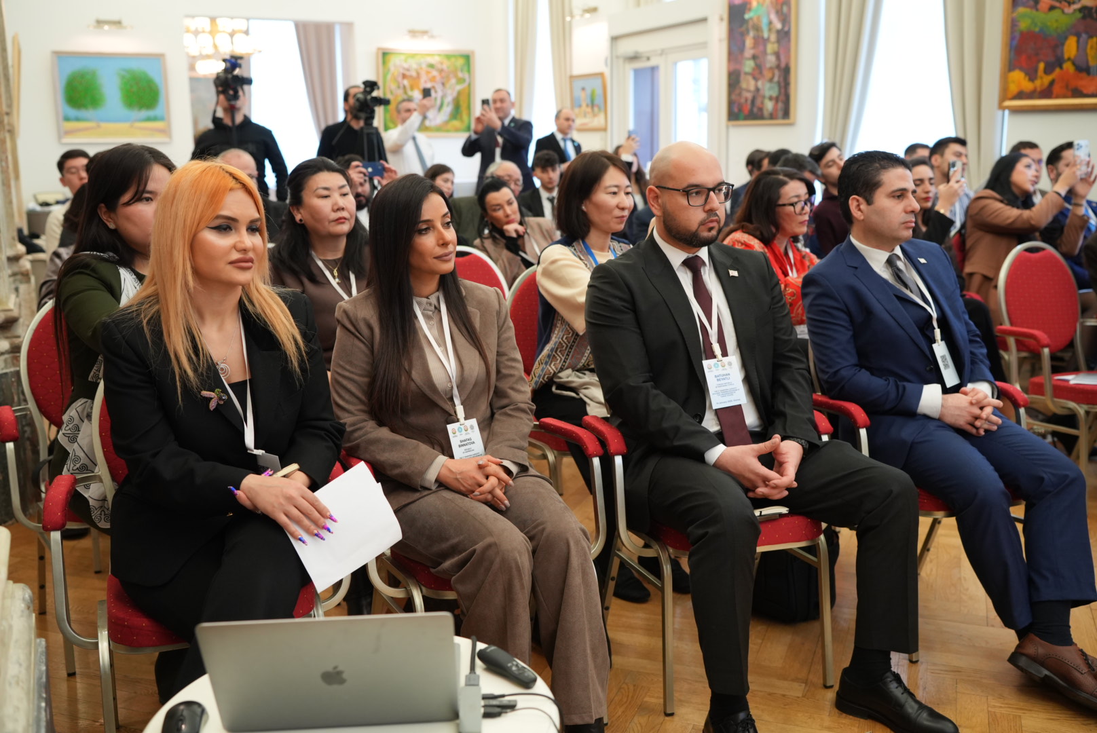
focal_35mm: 35
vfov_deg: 37.9
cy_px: 366
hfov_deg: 54.4
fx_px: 1067
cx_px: 548
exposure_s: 1/160
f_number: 3.2
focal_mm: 35
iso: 1600
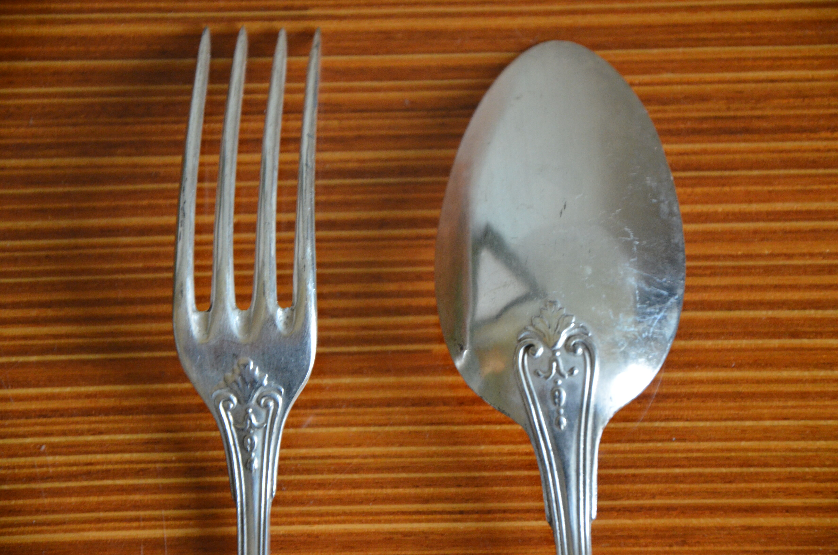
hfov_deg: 13.1
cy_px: 278
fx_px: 3659
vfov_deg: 8.7
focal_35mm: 158
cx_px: 419
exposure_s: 1/40
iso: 1600
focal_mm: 105
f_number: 5.6
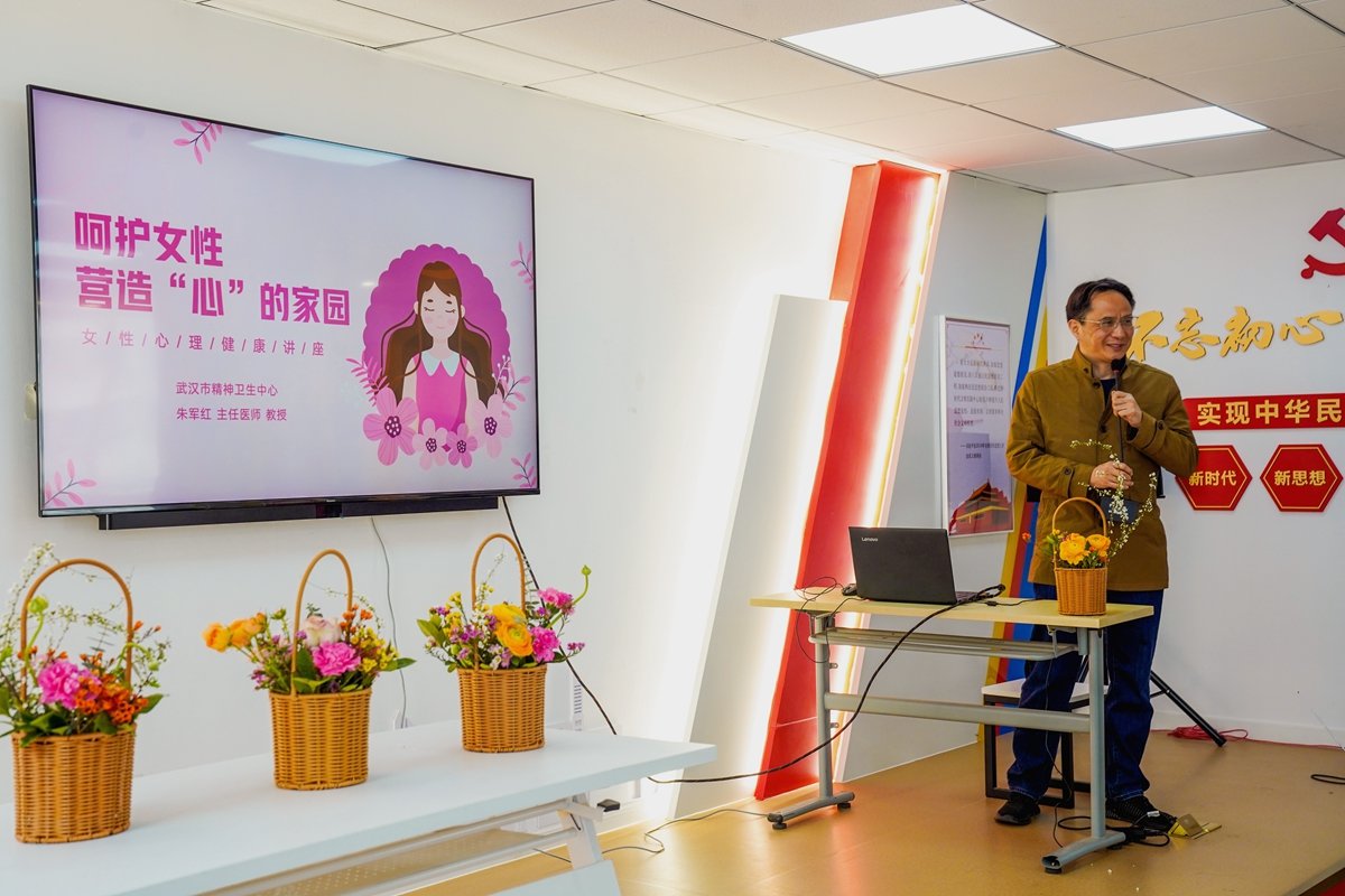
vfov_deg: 29.2
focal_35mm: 46
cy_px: 448
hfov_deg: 42.7
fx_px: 1718
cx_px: 672
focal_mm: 46
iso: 800
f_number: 6.3
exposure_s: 1/60
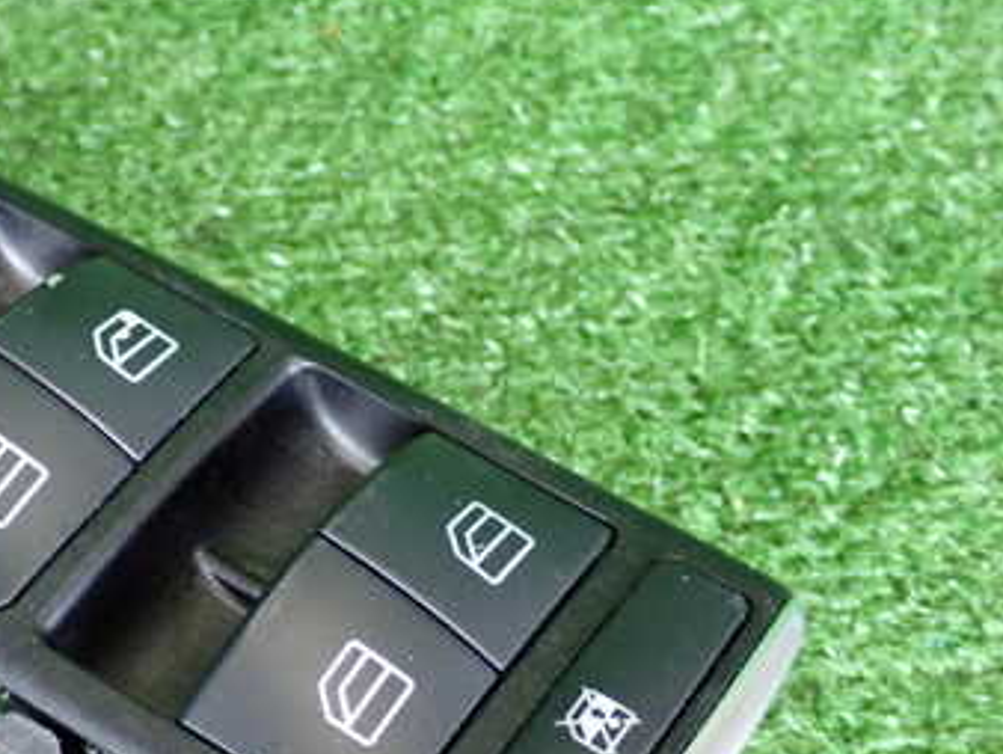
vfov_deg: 18.8
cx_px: 139
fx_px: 2262
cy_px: 555
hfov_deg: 24.4
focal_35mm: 78
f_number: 2.9
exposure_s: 1/25
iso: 800
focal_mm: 7.84
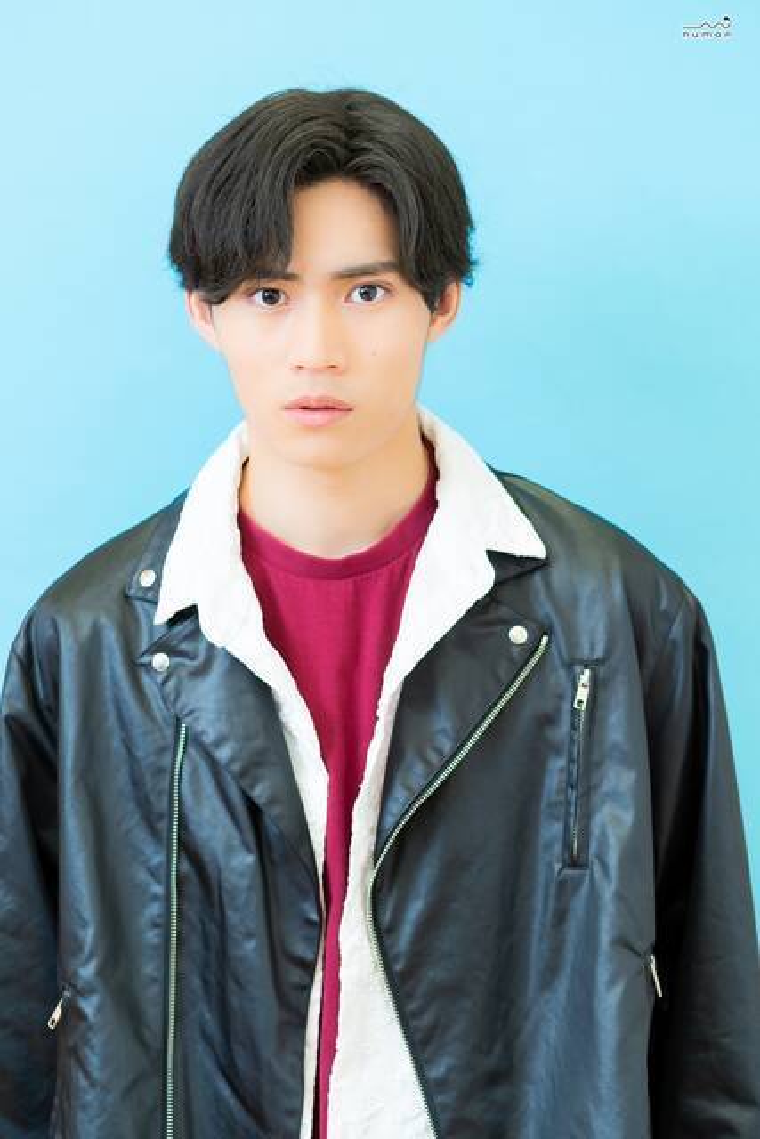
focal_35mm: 82
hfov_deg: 16.7
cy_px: 570
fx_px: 2595
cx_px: 380
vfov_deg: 24.8
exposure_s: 1/125
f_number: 2.8
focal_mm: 55
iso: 125
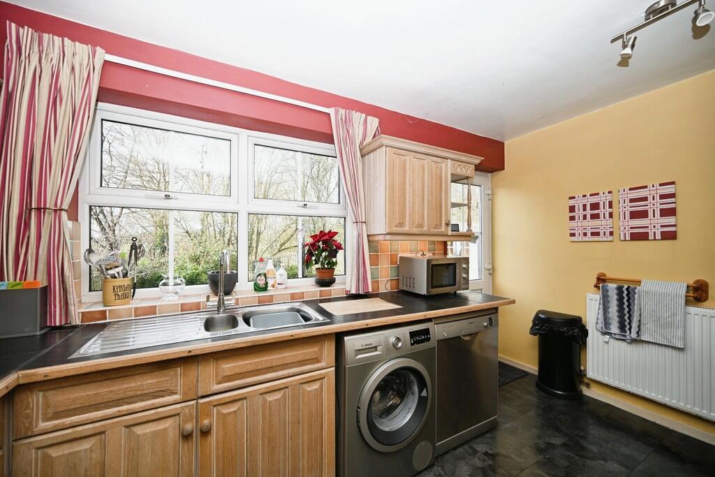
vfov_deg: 81.2
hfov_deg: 104.2
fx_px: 278
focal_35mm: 14
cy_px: 238
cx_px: 358
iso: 100
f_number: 4.5
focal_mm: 14
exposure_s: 1/80
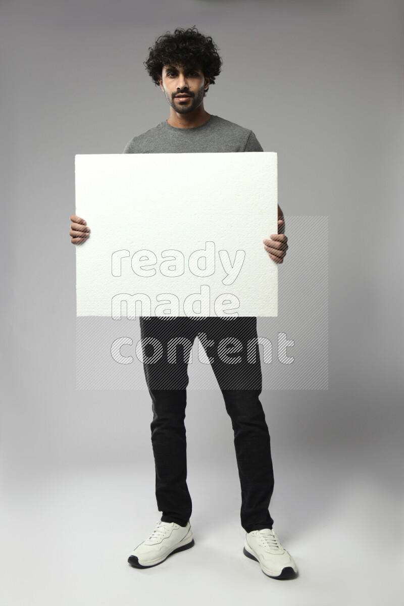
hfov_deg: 41.1
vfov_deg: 58.7
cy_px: 303
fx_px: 539
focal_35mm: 32
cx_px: 202
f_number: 6.3
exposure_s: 1/125
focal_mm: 32
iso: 400
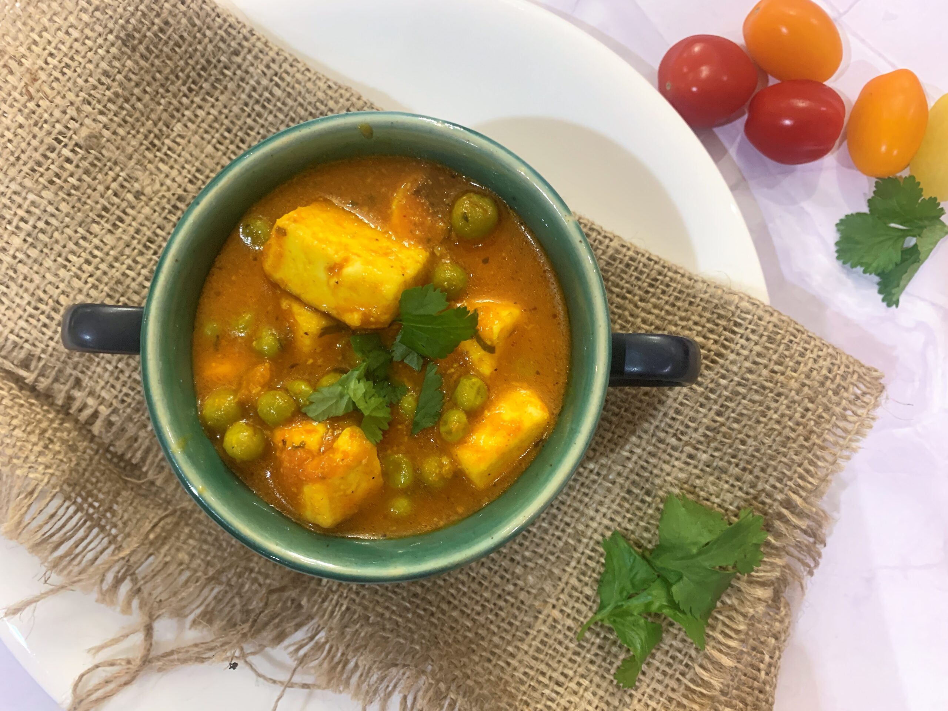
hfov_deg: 67.3
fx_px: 712
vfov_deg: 53.1
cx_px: 474
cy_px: 356
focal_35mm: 26
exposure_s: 1/50
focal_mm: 4.25
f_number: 1.8
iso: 250
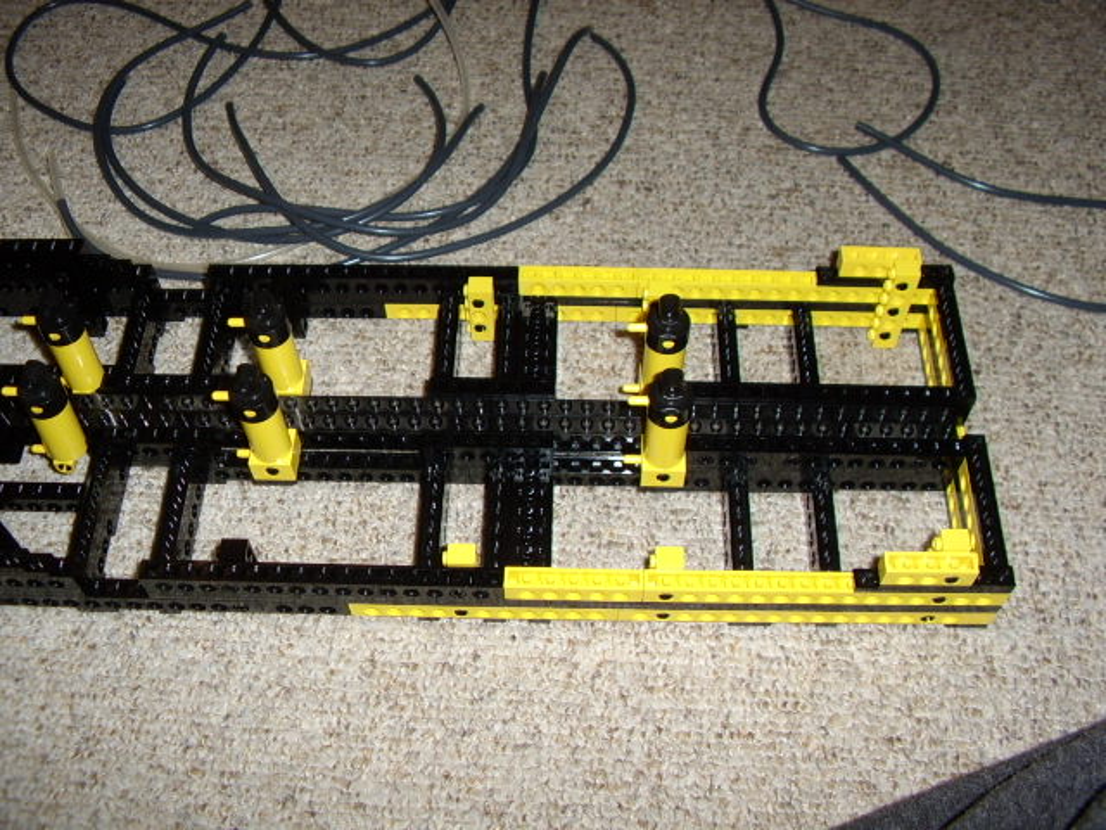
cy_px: 415
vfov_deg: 46.8
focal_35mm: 30
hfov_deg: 60.0
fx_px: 959
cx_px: 553
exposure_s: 1/30
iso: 141
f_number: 2.9
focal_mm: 5.8
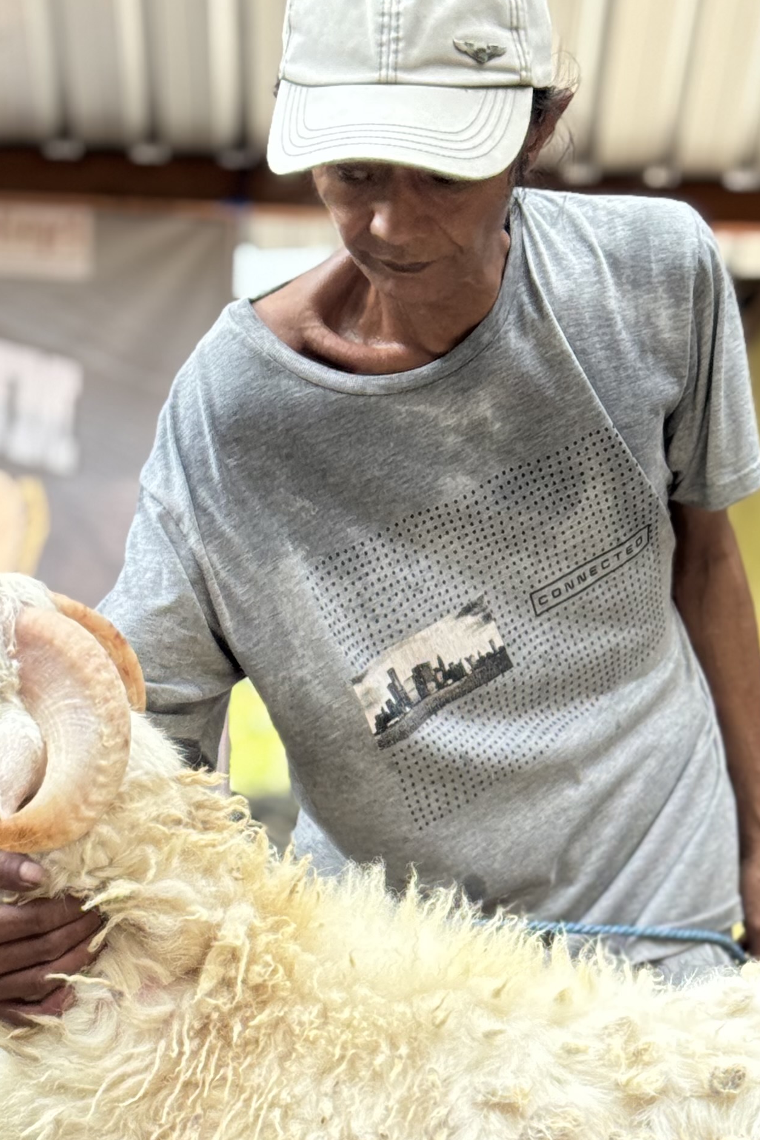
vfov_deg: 18.8
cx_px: 535
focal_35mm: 107
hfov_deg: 12.8
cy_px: 1016
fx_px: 3388
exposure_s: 1/158
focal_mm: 6.76
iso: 64
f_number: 1.78
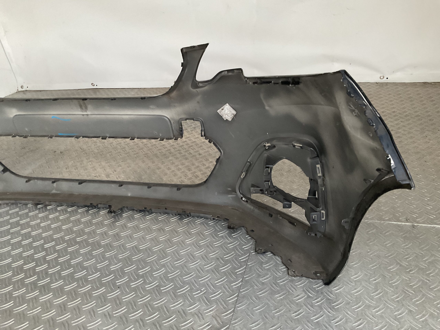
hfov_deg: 61.7
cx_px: 220
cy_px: 165
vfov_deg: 48.2
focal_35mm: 29
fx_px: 369
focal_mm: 3
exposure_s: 1/60
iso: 200
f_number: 1.8
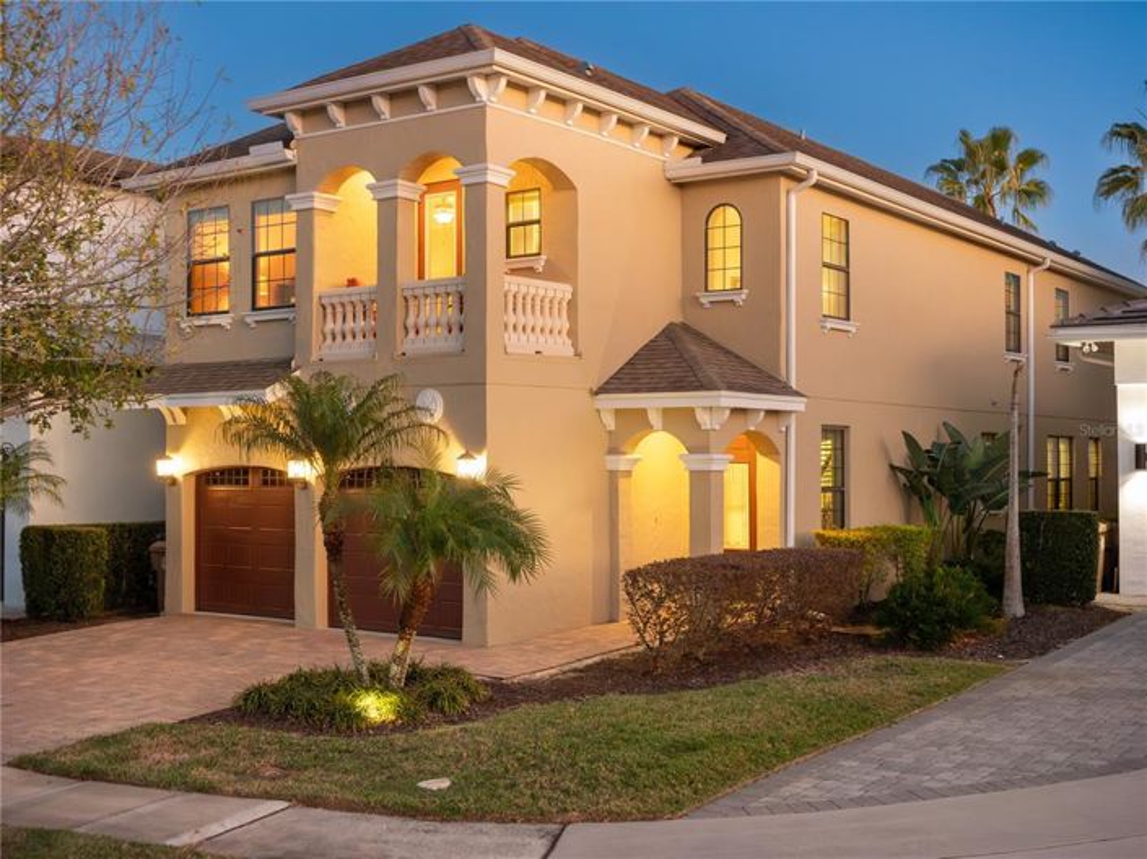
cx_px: 574
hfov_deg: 44.8
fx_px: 1391
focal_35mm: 42
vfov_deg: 34.3
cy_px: 430
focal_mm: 21
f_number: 3.5
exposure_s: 1/13
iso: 3200
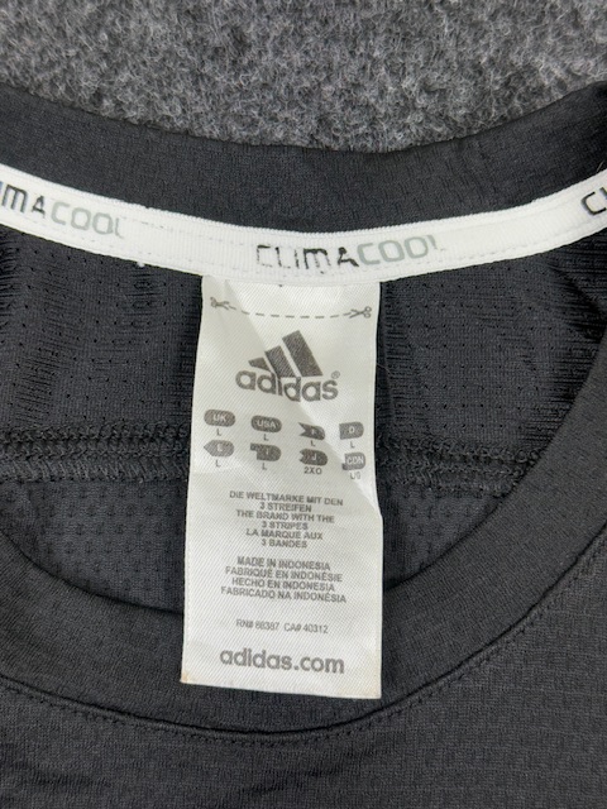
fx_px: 1122
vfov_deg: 39.7
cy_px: 404
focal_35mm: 48
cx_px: 304
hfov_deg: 30.3
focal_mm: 6.76
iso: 64
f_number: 1.78
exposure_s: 1/100
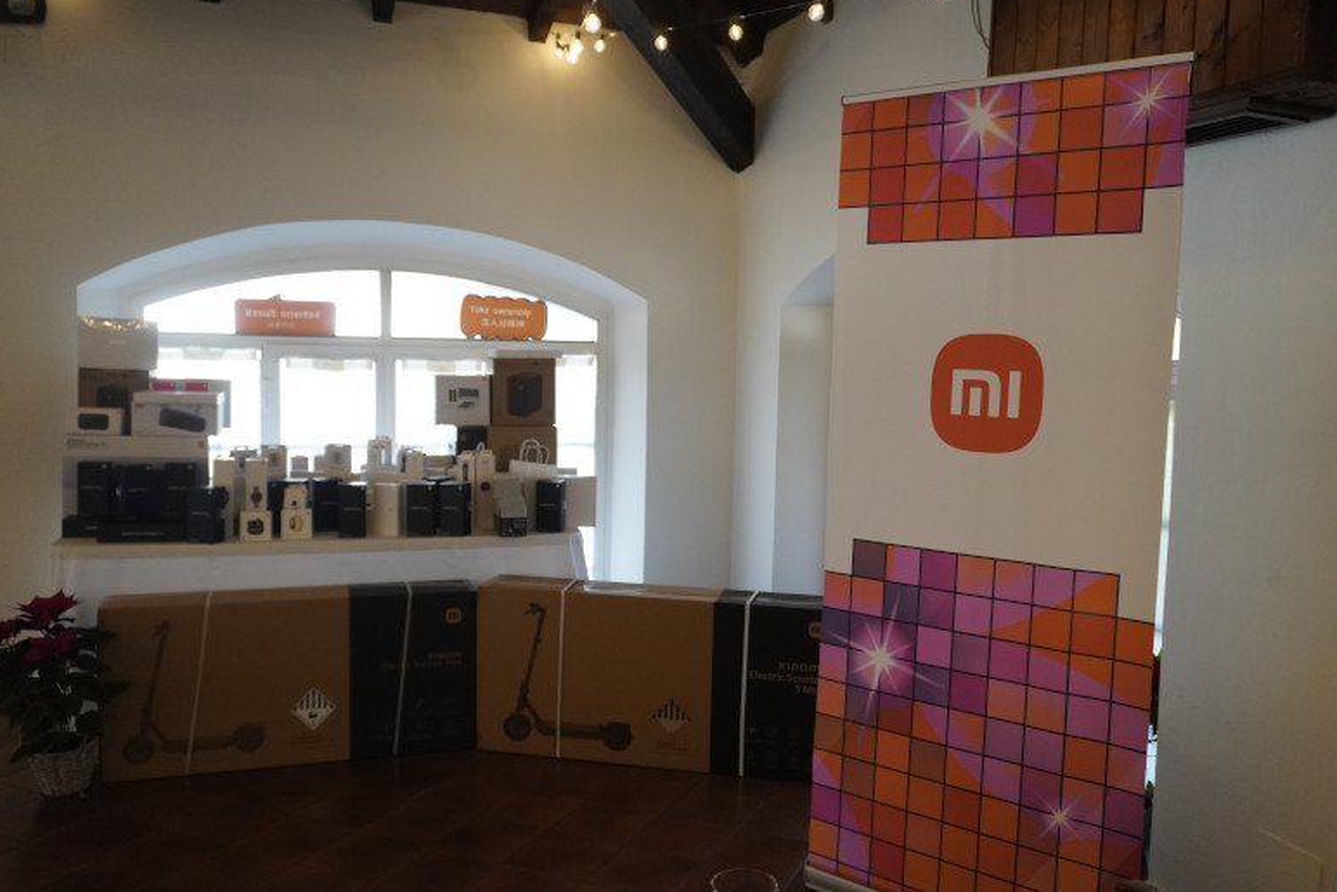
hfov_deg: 62.7
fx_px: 1096
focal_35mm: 30
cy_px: 437
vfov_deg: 44.3
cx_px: 688
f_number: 4
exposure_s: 1/160
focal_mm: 19
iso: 2000
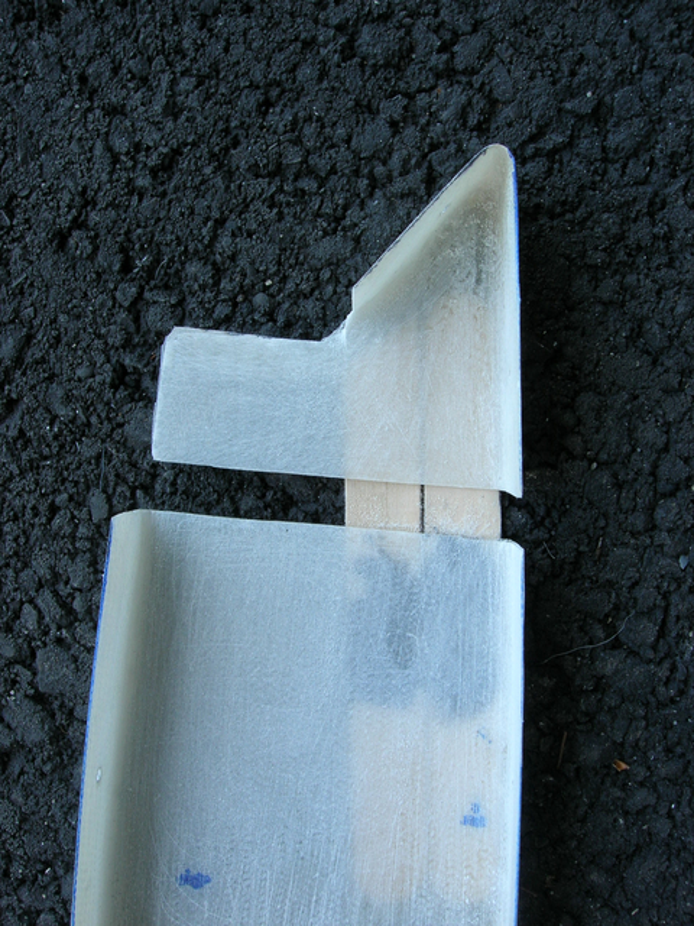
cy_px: 463
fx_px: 1016
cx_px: 347
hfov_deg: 37.7
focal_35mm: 38
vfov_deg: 49.0
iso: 64
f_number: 4.8
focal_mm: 7.8
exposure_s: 1/107
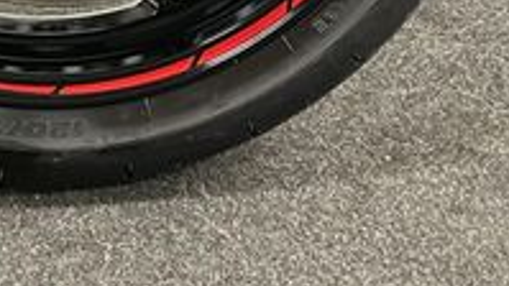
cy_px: -294
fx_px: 1228
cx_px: 33
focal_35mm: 91
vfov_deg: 11.8
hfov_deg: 22.7
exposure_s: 1/50
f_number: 1.6
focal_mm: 5.1
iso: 250
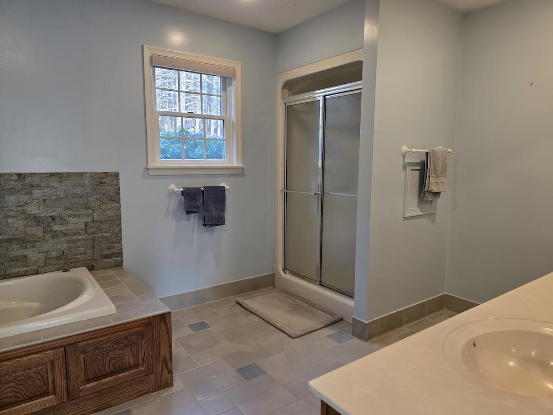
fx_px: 367
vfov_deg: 58.9
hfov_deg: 73.9
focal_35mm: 23
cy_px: 208
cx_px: 276
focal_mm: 6.3
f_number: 1.7
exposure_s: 1/120
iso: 250
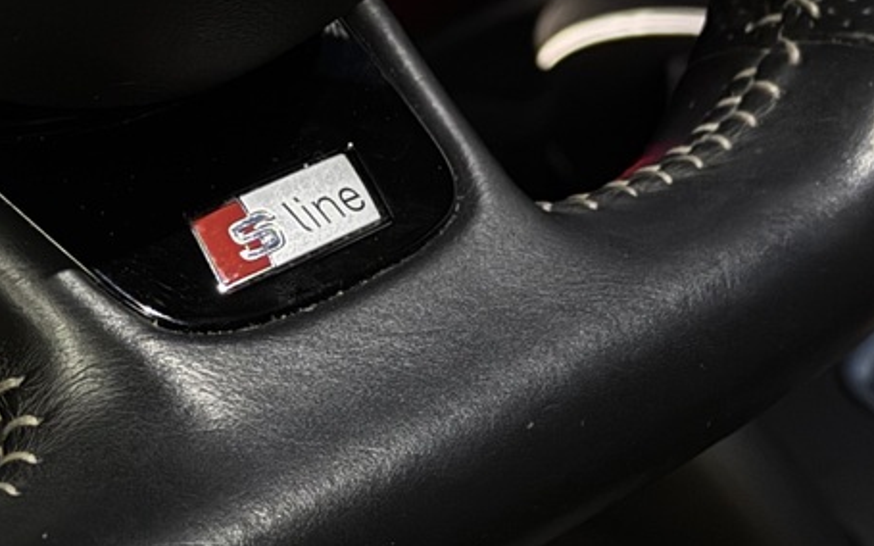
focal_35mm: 161
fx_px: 3833
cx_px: -4
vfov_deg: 8.1
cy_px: 160
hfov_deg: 12.8
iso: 800
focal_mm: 6.76
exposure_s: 1/20
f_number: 1.78
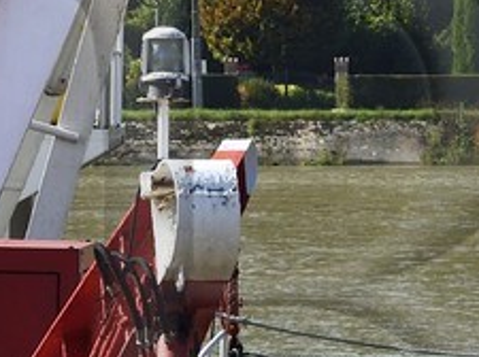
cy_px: 312
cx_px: 602
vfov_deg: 3.1
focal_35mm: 479
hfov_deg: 4.1
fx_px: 6618
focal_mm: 70
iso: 200
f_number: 8
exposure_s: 1/500
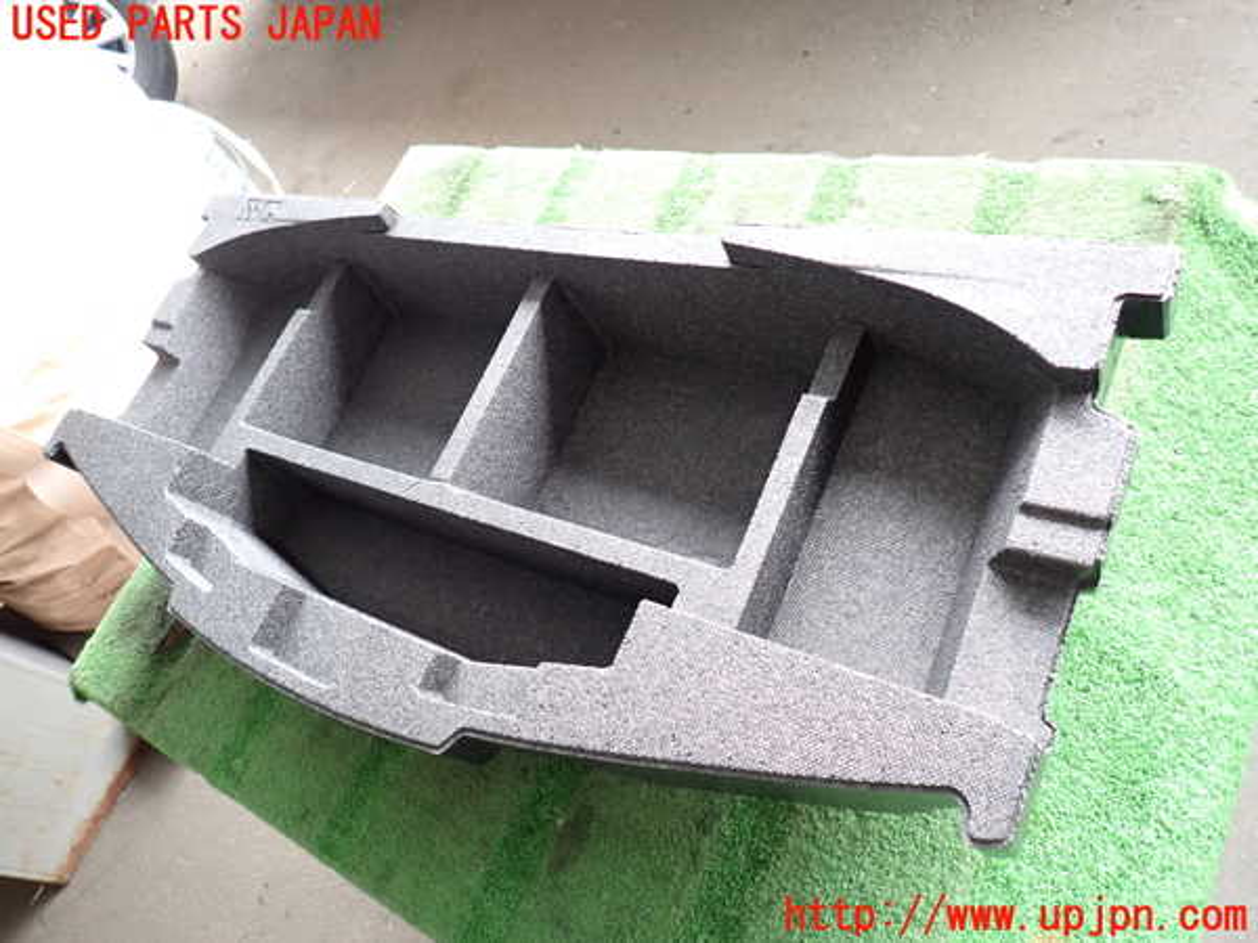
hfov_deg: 69.4
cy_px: 472
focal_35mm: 25
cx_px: 629
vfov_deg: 54.9
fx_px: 909
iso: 250
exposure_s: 1/30
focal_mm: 4.5
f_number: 2
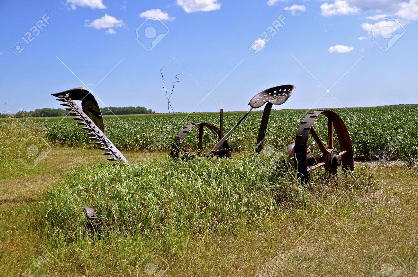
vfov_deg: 29.7
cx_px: 209
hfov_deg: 43.7
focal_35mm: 45
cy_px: 138
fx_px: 521
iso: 100
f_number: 6.3
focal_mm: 30
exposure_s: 1/160
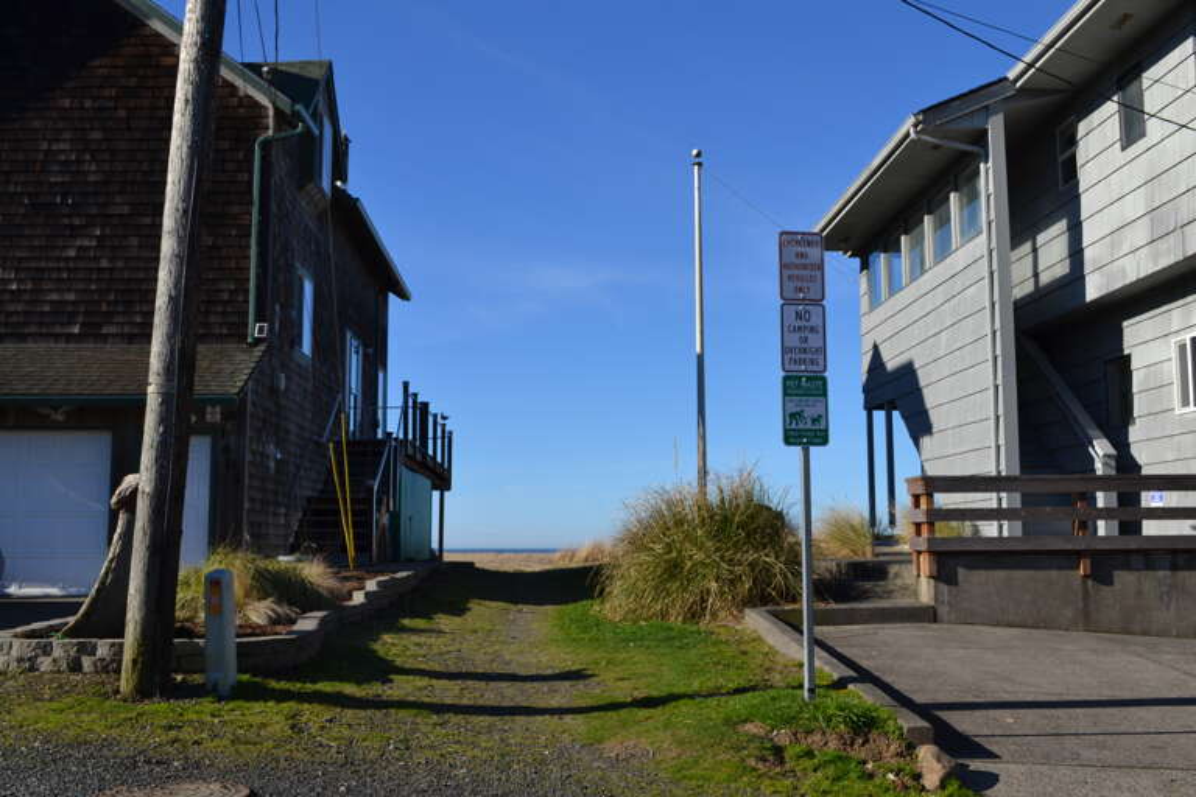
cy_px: 398
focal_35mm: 36
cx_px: 598
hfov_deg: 53.1
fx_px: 1196
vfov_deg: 36.9
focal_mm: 24
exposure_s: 1/250
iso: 100
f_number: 8
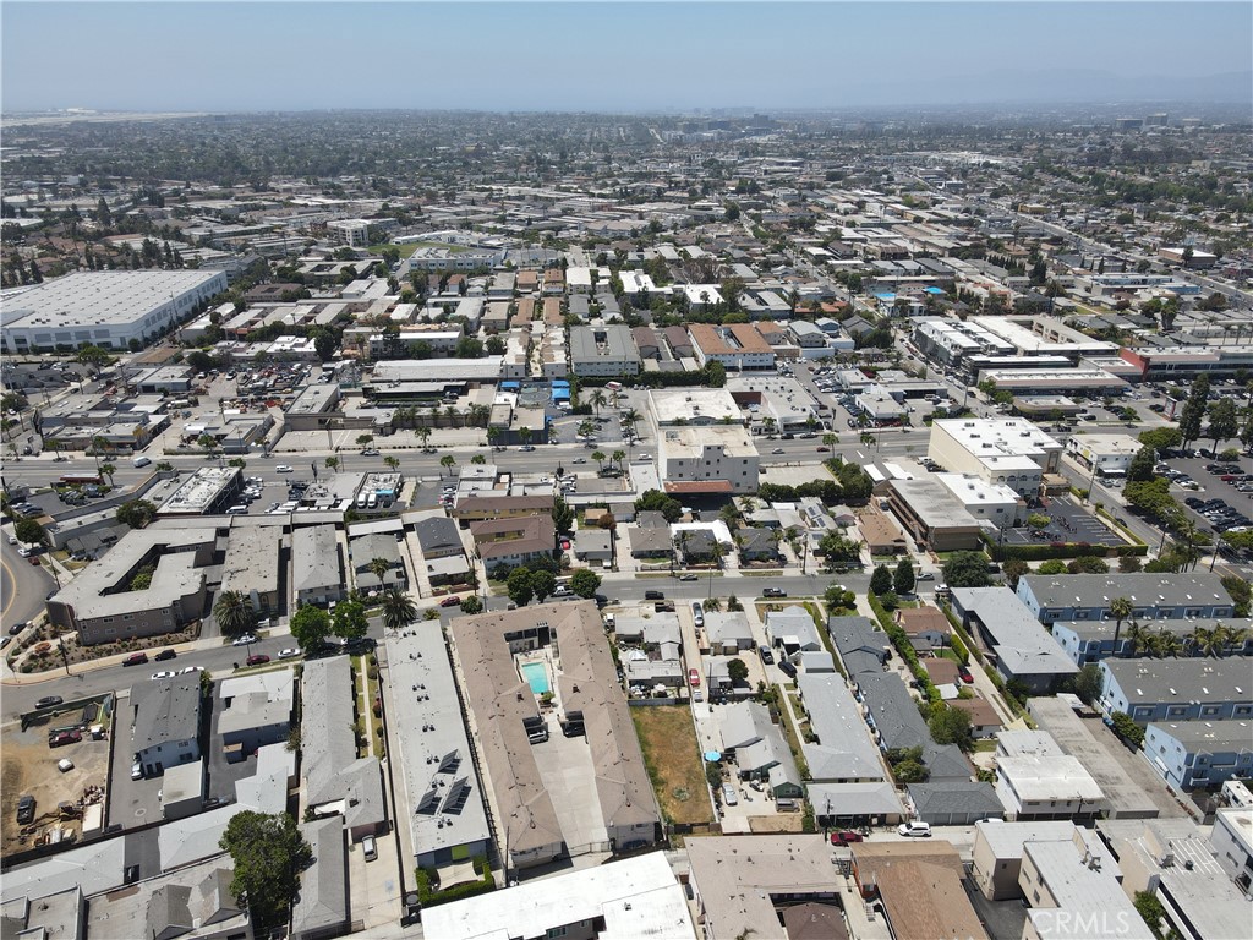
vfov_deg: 56.8
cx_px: 626
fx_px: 869
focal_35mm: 24
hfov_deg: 71.6
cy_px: 470
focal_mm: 4.5
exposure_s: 1/800
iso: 100
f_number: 2.8
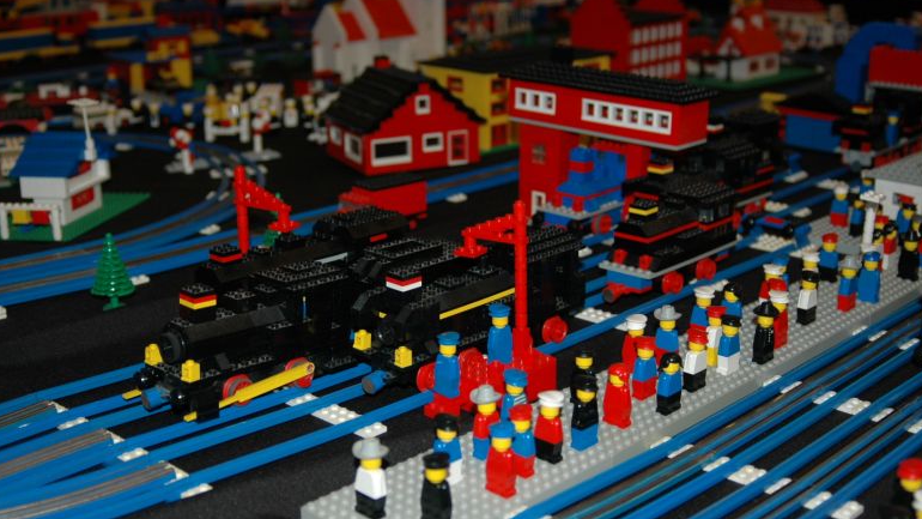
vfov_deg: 23.7
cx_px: 448
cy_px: 244
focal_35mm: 51
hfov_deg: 40.9
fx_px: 1236
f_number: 3.3
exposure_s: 1/60
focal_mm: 31
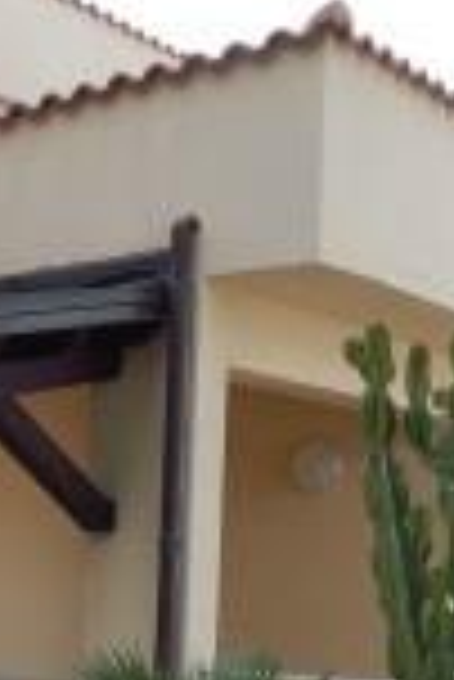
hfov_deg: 17.7
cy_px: 671
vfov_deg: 26.9
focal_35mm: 71
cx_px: -180
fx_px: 1340
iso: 125
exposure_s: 1/500
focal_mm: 4
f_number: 3
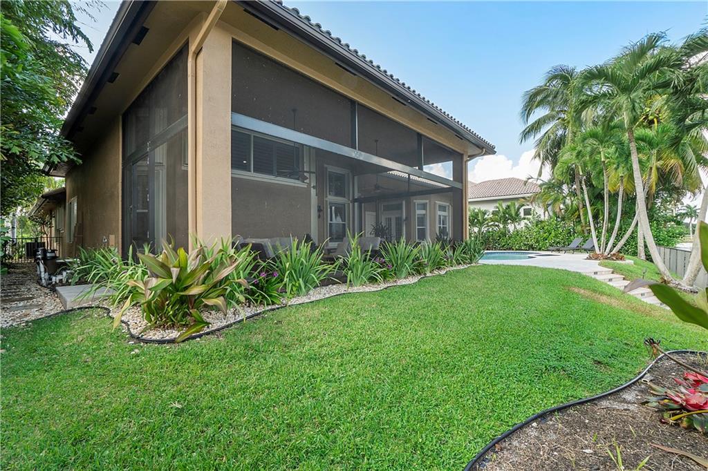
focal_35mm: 15
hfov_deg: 100.4
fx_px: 295
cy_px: 236
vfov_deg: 77.3
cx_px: 354
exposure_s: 1/25
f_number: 11
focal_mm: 10
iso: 100
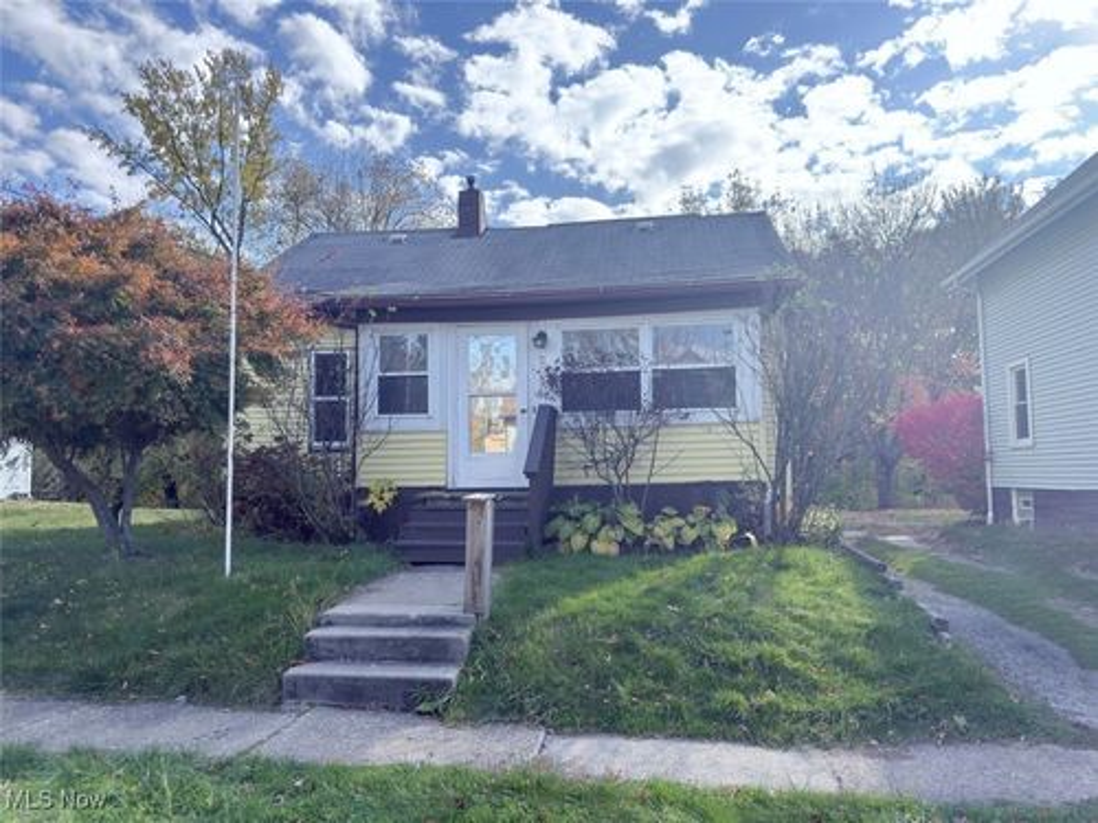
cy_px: 412
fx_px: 761
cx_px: 549
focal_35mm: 24
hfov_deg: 71.6
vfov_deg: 56.8
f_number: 1.78
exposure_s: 1/2597
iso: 64
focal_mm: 6.76
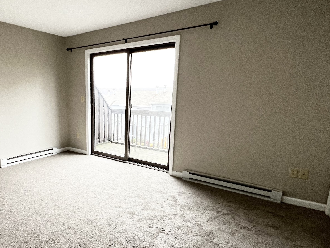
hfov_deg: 73.8
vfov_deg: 60.8
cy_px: 144
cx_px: 107
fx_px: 210
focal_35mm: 22
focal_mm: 1.57
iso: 160
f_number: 1.8
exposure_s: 1/60
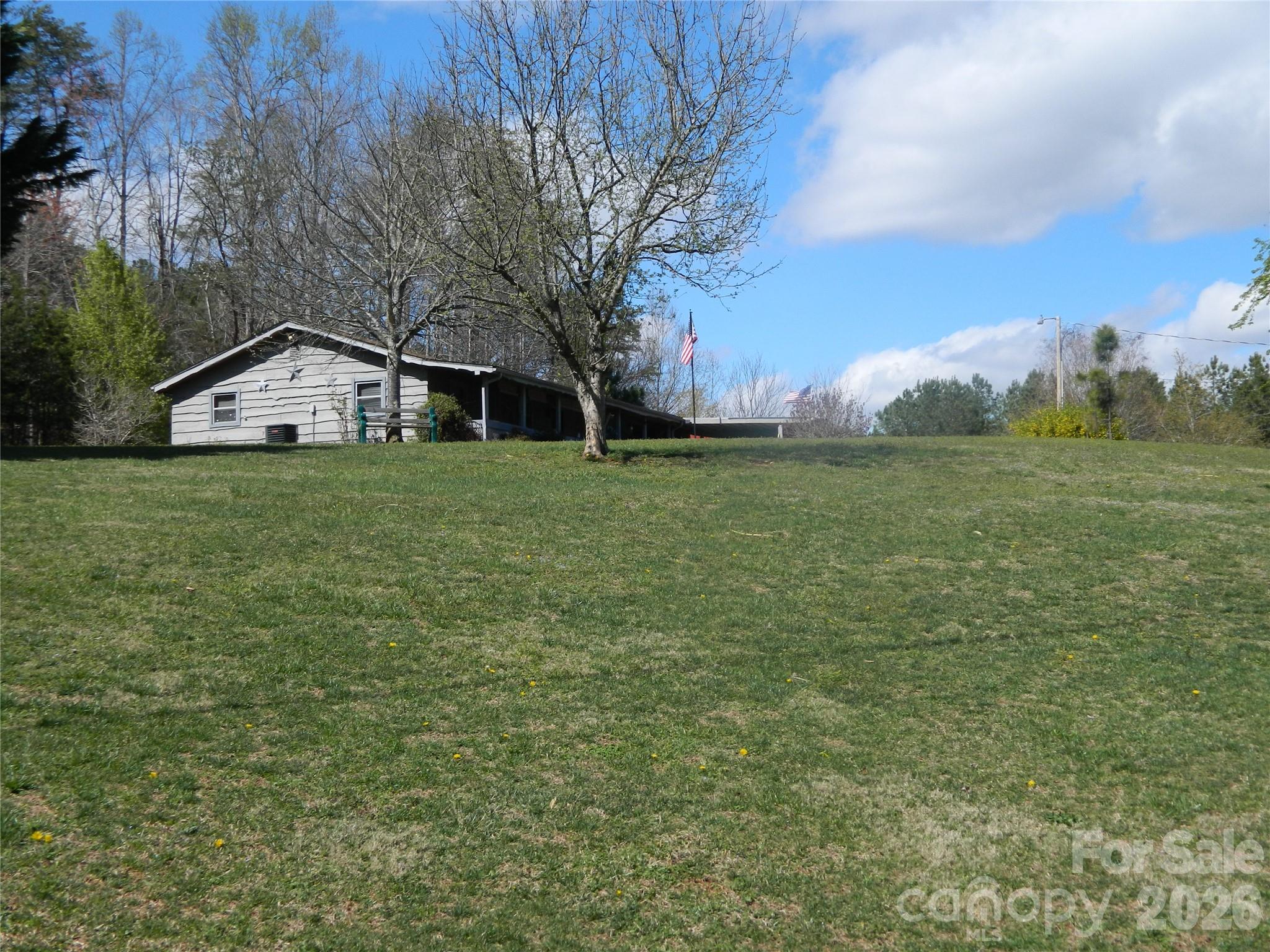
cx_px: 635
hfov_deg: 45.8
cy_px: 476
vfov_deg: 35.1
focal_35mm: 41
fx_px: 1504
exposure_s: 1/160
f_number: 9.8
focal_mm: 7.3
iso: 80
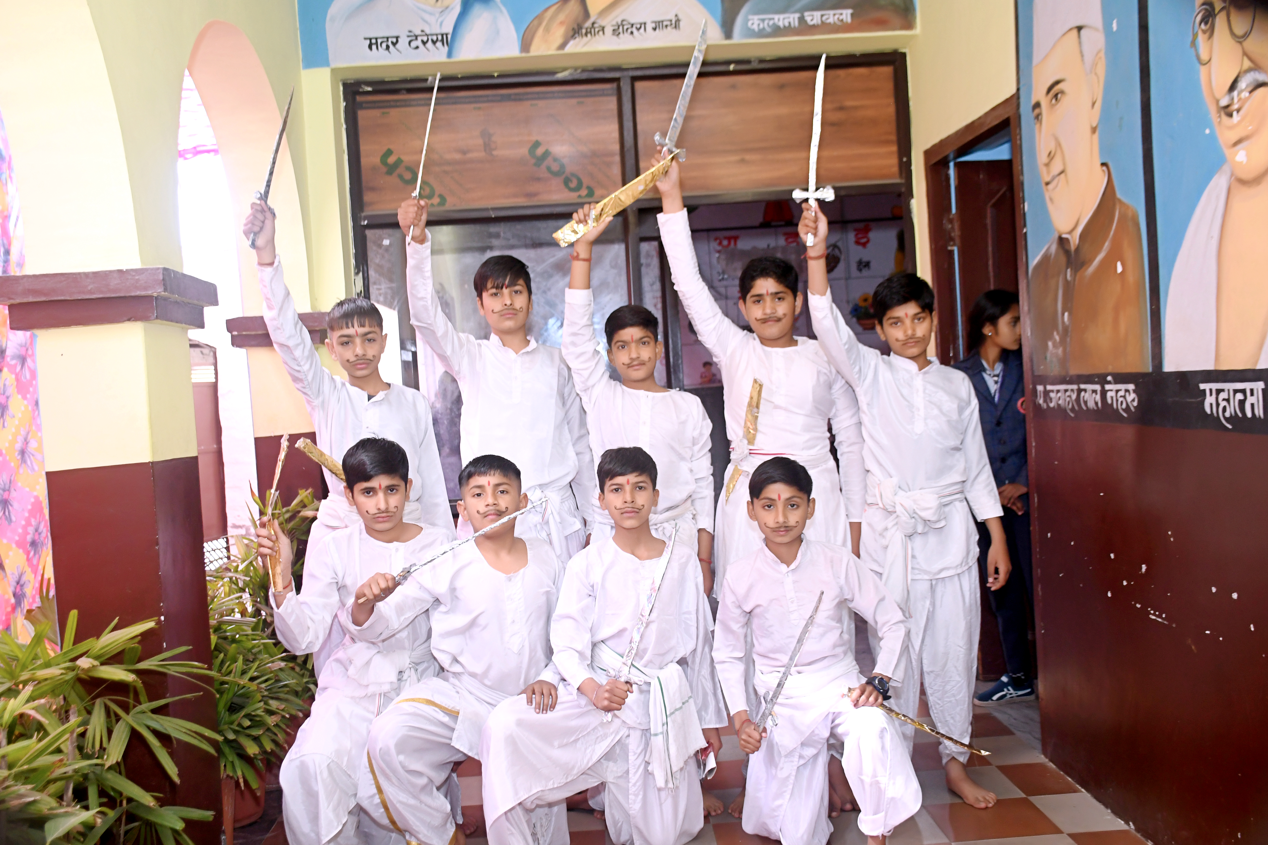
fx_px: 1268
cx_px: 634
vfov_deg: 36.9
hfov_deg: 53.1
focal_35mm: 36
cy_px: 422
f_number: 4.5
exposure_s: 1/125
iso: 800
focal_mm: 24
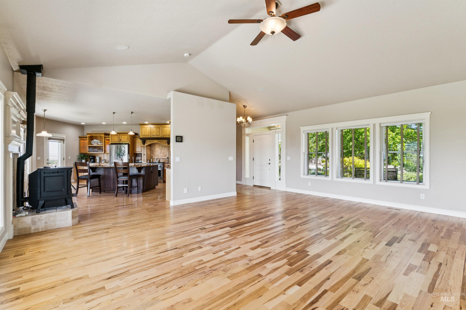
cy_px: 155
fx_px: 211
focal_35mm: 16
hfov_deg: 95.7
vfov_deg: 72.7
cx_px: 233
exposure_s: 1/15
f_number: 13
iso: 400
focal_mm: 16.3
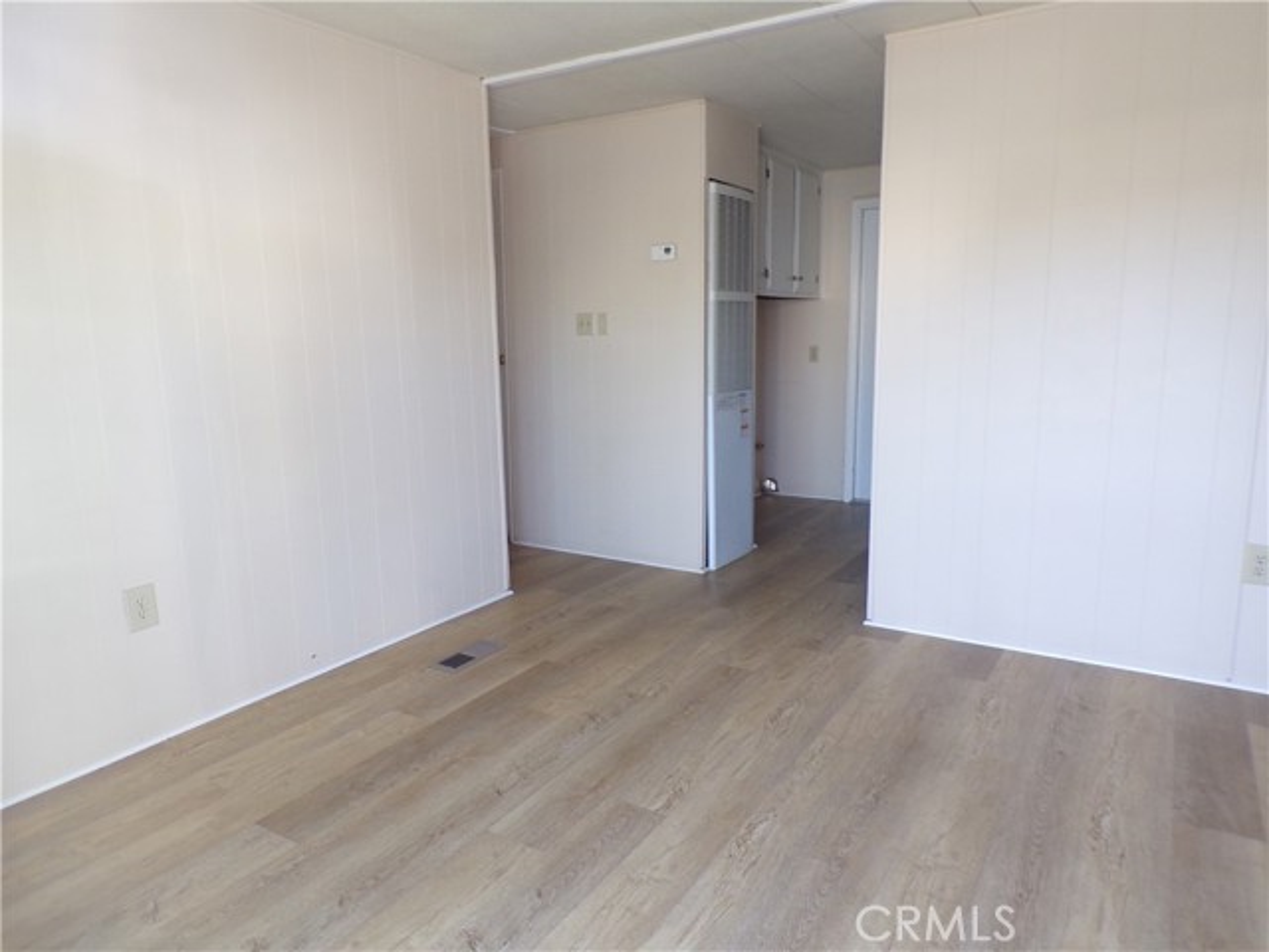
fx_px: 880
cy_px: 476
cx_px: 634
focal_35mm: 24
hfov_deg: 71.6
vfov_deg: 56.8
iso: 136
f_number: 3
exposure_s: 1/34
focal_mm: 4.3
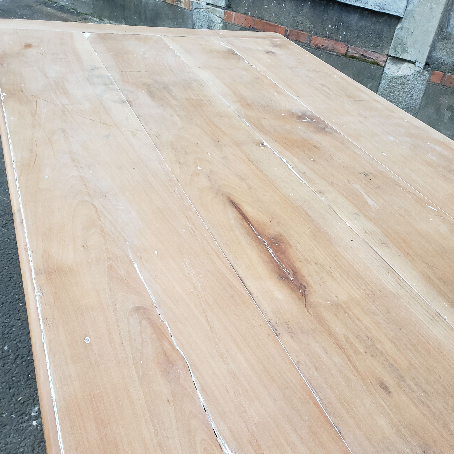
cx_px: 228
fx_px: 460
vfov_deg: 51.9
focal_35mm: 31
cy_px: 286
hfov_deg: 52.5
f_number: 2.4
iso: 200
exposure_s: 1/60
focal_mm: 4.3
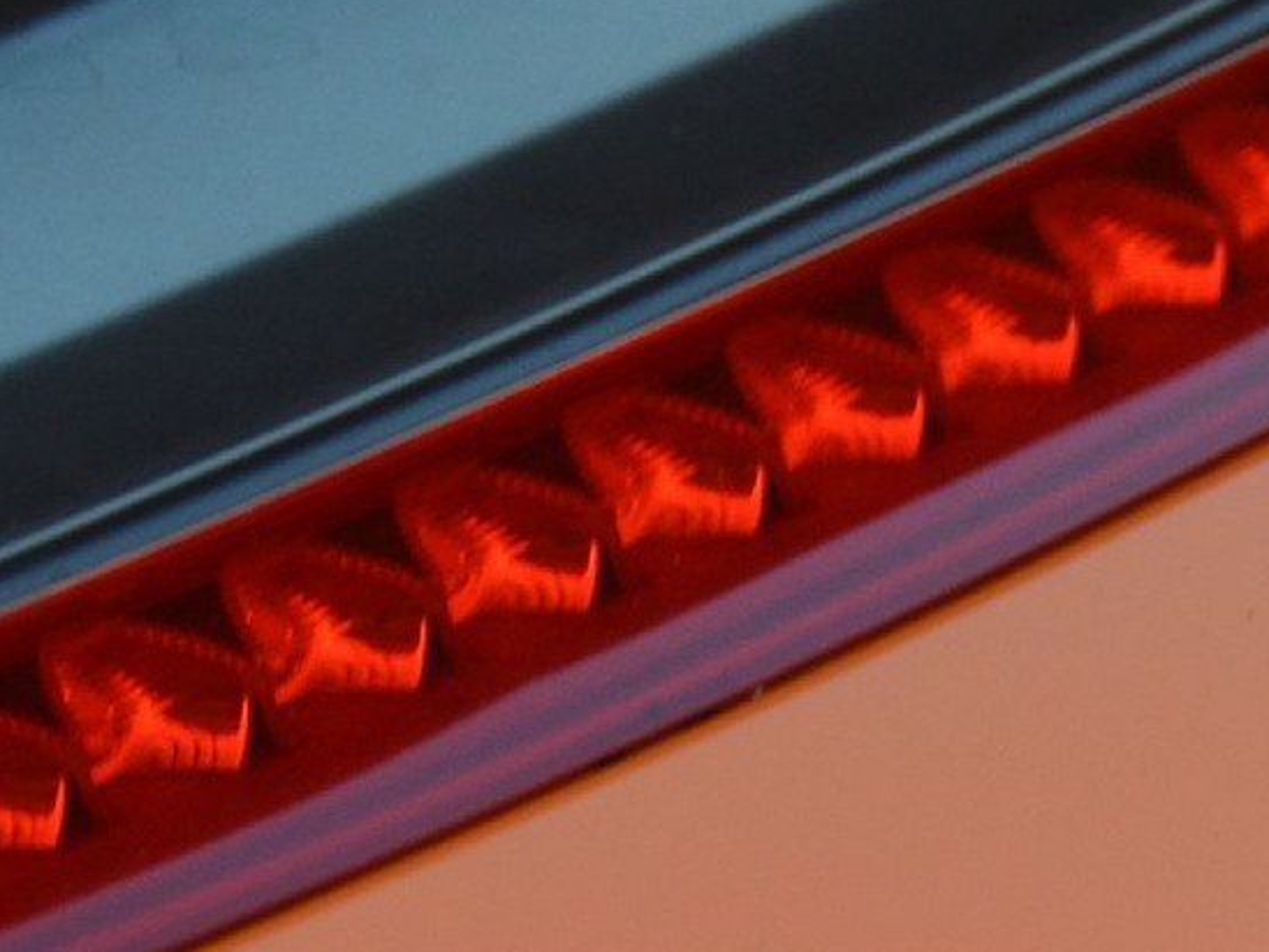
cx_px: 834
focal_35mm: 689
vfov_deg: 2.2
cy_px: 1274
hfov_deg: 2.9
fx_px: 25265
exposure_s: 1/500
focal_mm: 105
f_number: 5.3
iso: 800
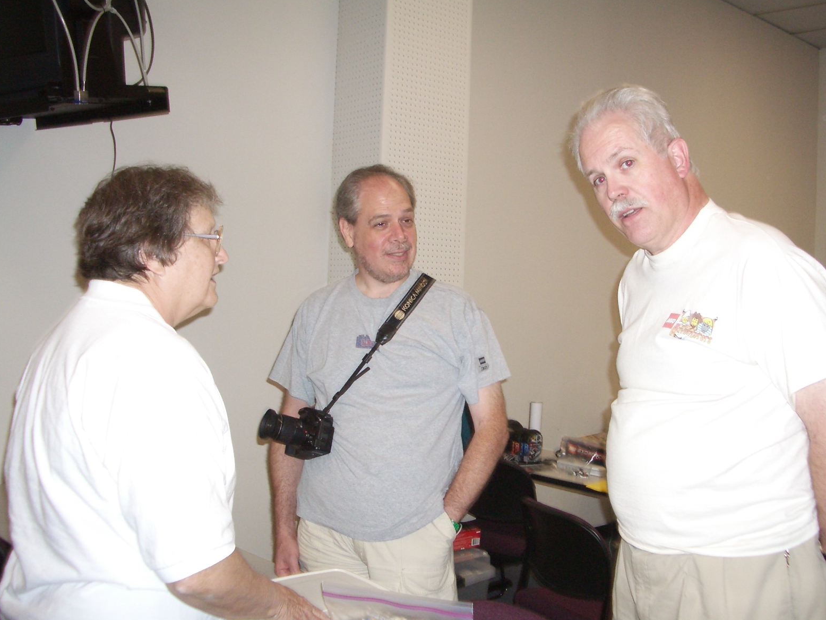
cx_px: 418
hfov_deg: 51.4
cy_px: 304
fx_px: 859
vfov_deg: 39.7
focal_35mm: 36
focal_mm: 5.8
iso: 200
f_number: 2.6
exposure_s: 1/60
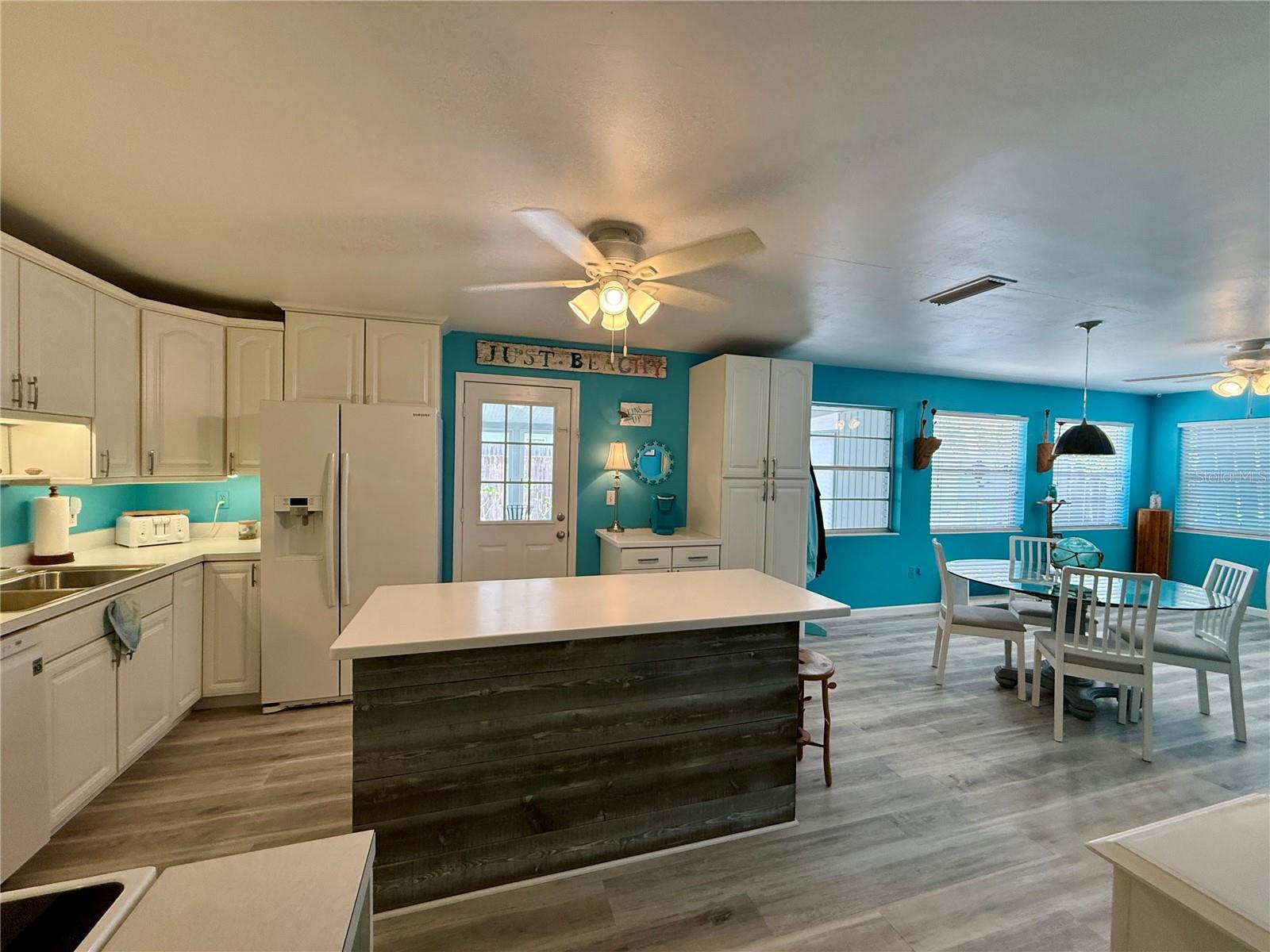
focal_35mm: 14
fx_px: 514
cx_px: 635
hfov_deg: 102.1
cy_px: 476
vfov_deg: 85.7
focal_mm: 2.22
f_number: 2.2
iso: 250
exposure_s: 1/120
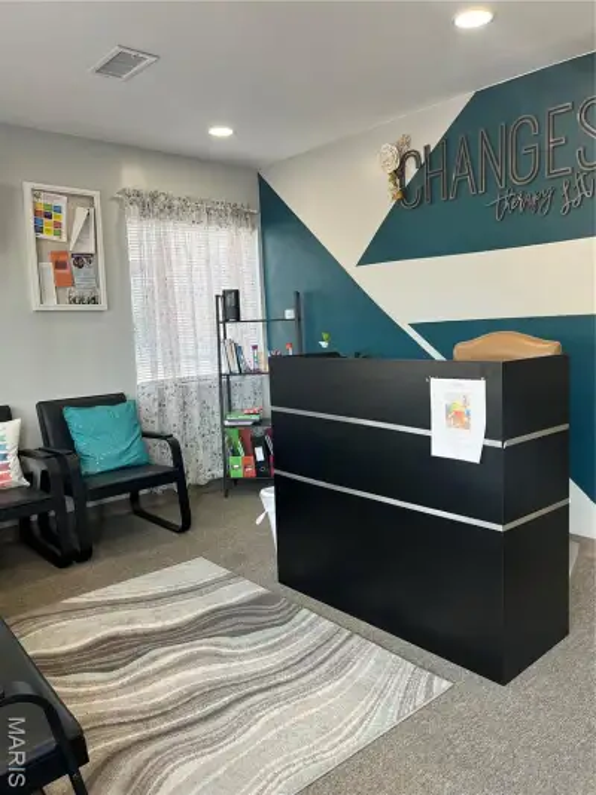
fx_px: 597
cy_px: 398
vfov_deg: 67.3
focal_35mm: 26
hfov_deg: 53.1
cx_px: 298
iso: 80
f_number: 1.6
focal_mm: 5.1
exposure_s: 1/120
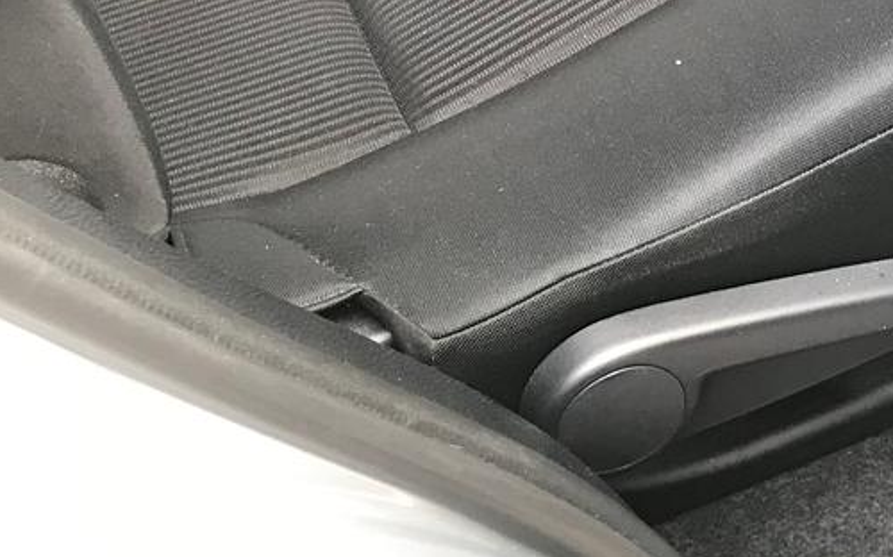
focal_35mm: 76
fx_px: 1849
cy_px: -291
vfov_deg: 15.7
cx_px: 764
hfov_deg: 26.4
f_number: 1.8
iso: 40
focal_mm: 3.99
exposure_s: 1/20
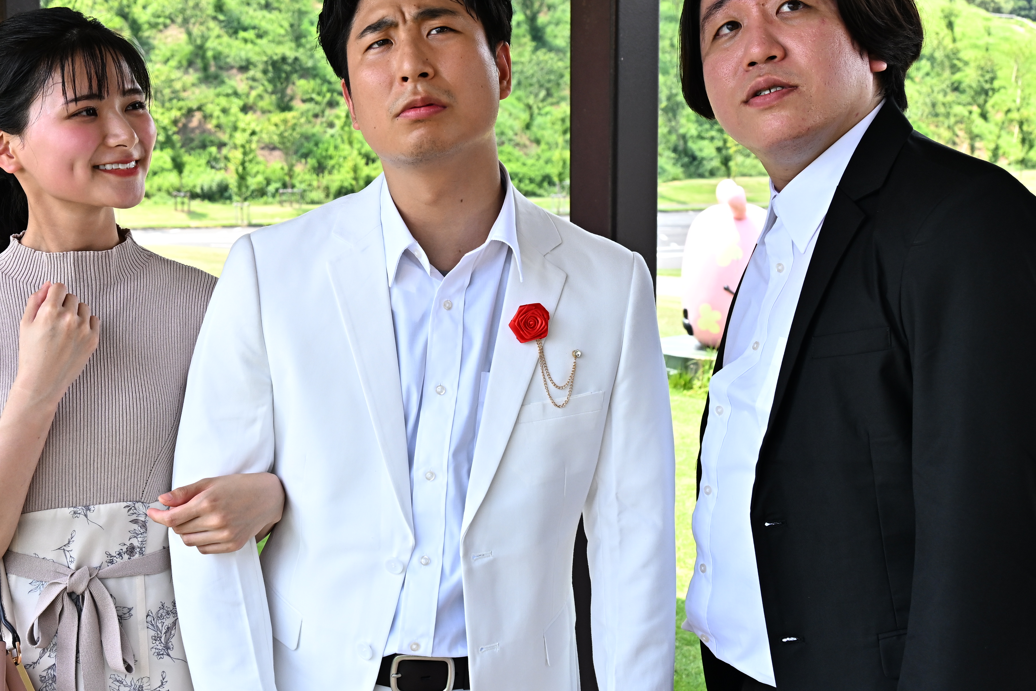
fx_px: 1669
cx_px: 350
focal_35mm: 58
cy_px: 345
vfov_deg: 23.4
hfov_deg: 34.2
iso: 500
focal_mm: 34
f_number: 7.1
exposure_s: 1/250
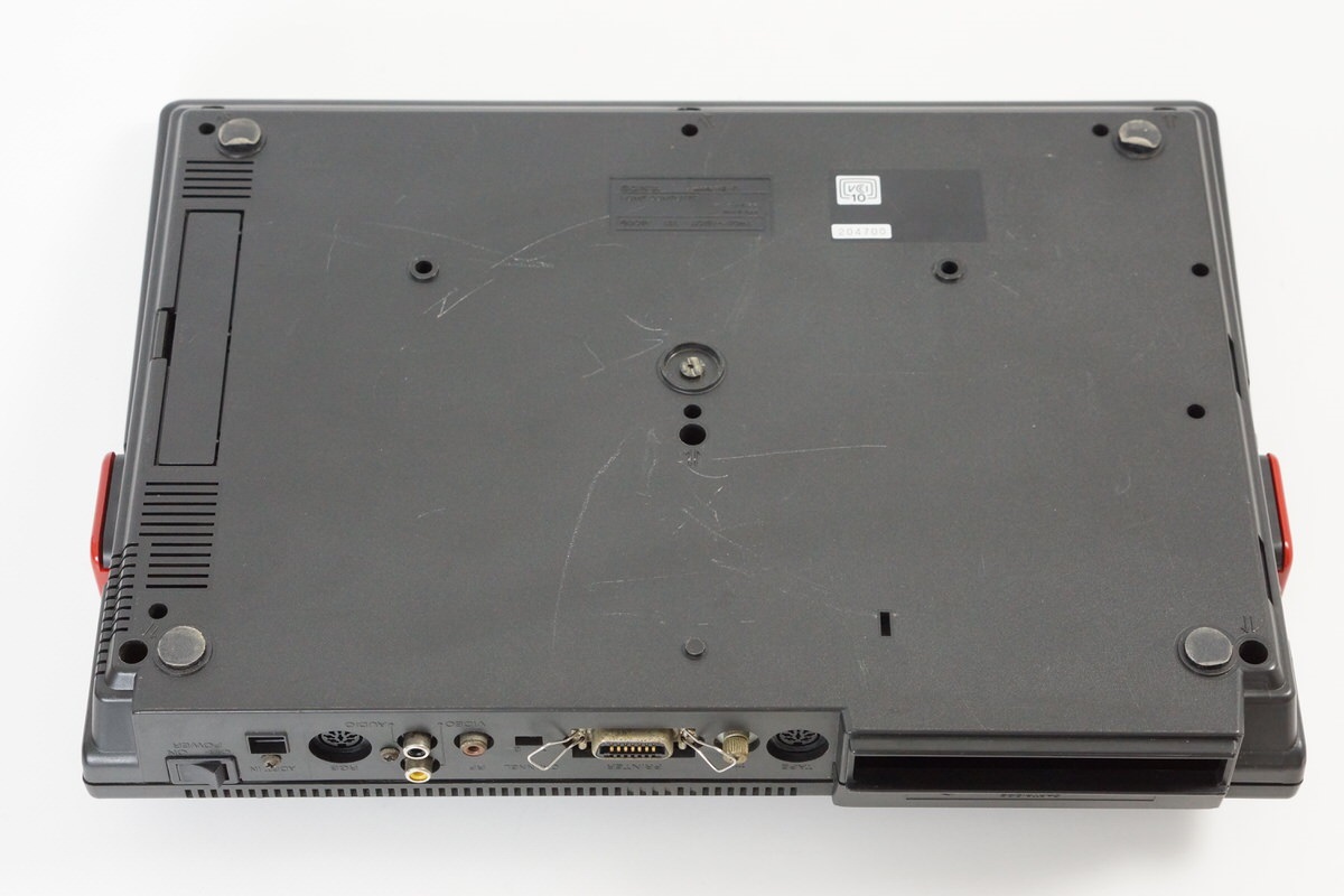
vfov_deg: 18.2
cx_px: 672
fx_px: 2800
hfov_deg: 27.0
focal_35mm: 75
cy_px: 448
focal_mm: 50
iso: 1600
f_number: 6.3
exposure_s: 1/60
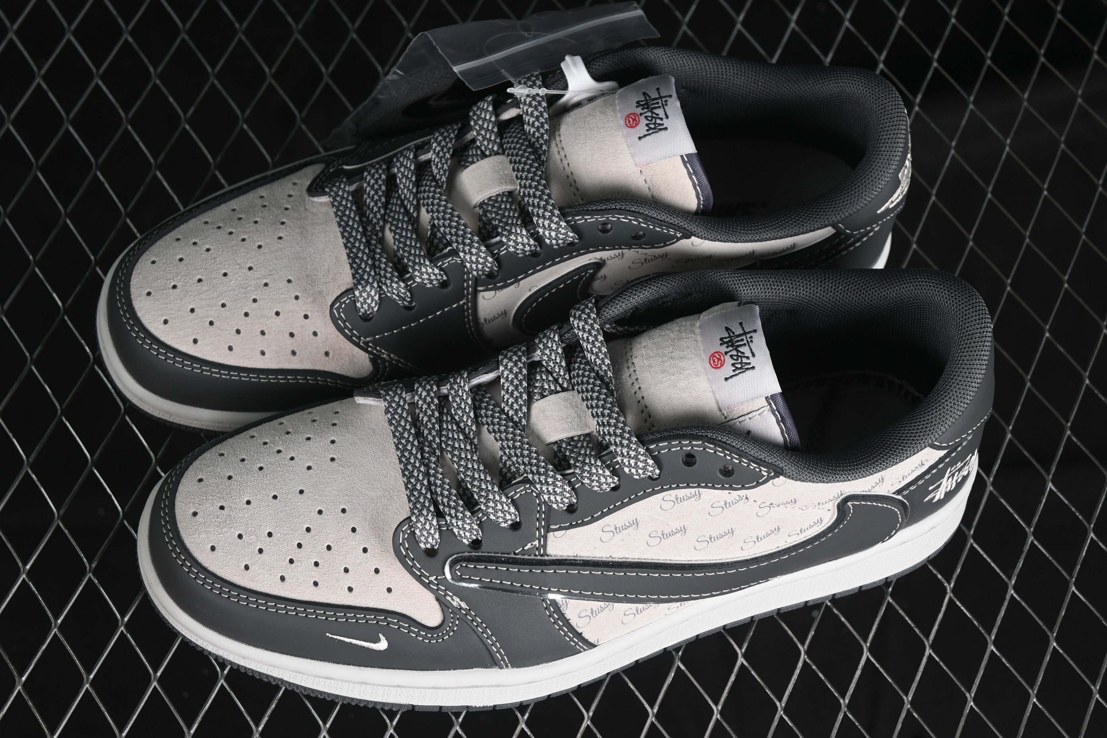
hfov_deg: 27.0
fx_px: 2306
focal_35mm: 75
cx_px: 554
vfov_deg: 18.2
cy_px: 369
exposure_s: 1/60
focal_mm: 50
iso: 160
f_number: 7.1
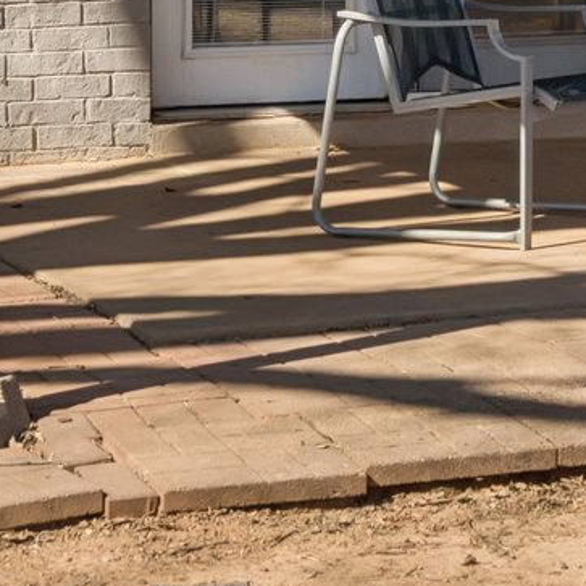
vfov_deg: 10.5
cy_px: -212
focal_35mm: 163
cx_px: 738
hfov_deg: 10.5
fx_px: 3122
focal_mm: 34
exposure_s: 1/640
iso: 250
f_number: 8
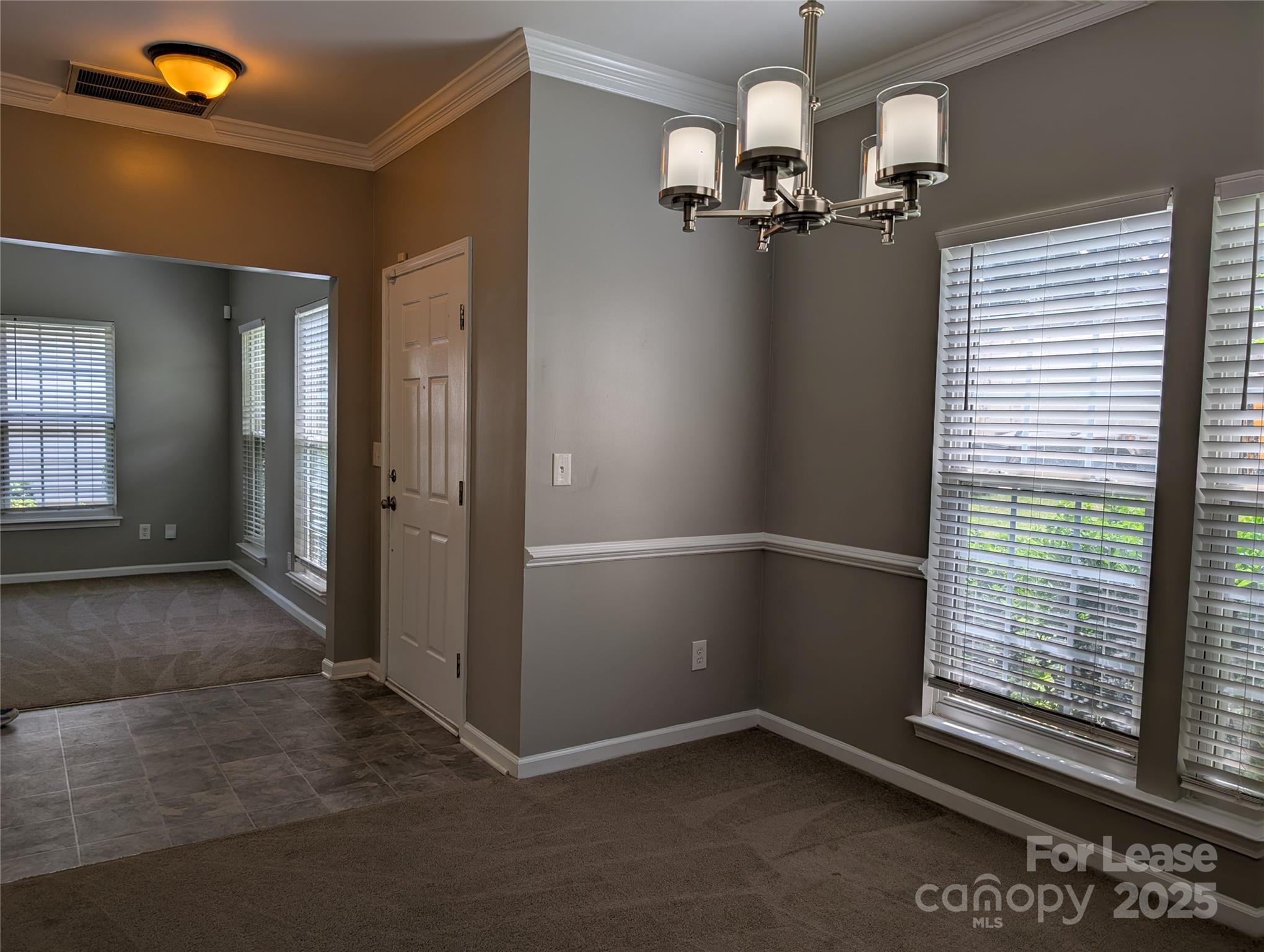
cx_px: 632
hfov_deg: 71.5
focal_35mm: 24
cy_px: 476
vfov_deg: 56.9
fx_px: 878
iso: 20
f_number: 1.68
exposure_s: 1/192
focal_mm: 6.9
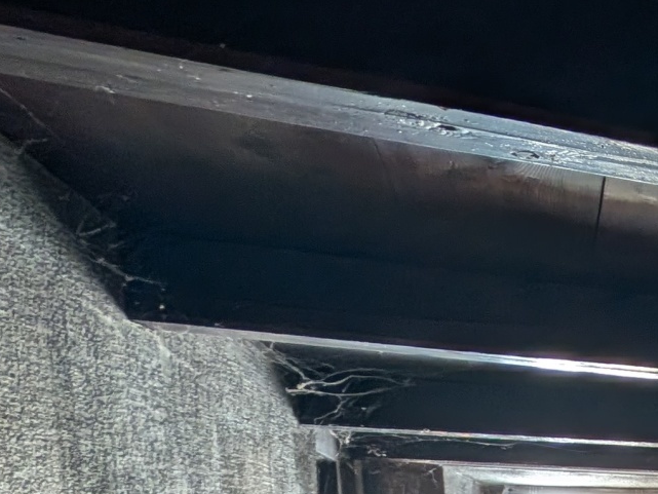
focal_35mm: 48
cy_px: 659
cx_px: 1048
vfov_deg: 25.6
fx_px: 913
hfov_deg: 25.8
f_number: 1.7
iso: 59
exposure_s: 1/29.5
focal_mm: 2.02
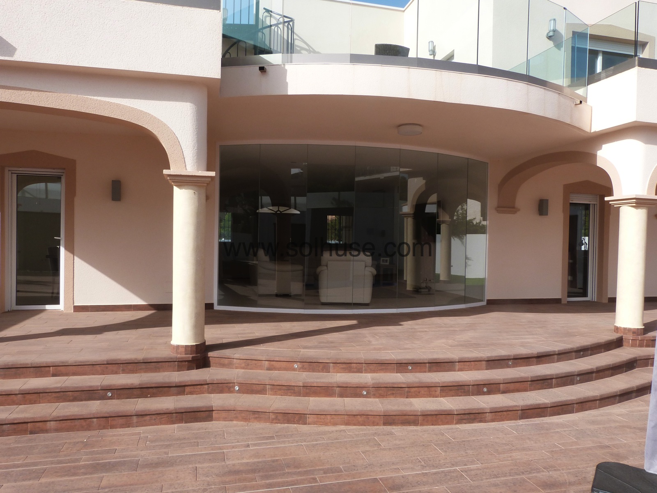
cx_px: 328
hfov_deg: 69.4
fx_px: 474
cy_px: 246
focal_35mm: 25
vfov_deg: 54.9
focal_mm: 4.5
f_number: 5.6
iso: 100
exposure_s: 1/320
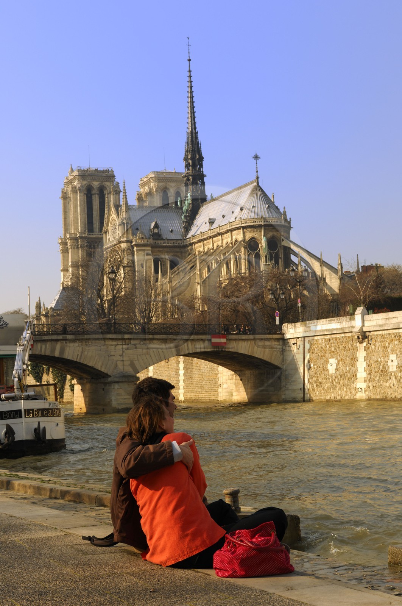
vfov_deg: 31.9
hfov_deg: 21.5
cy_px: 303
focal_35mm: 63
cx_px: 201
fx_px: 1058
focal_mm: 42
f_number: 7.6
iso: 100
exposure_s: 1/160
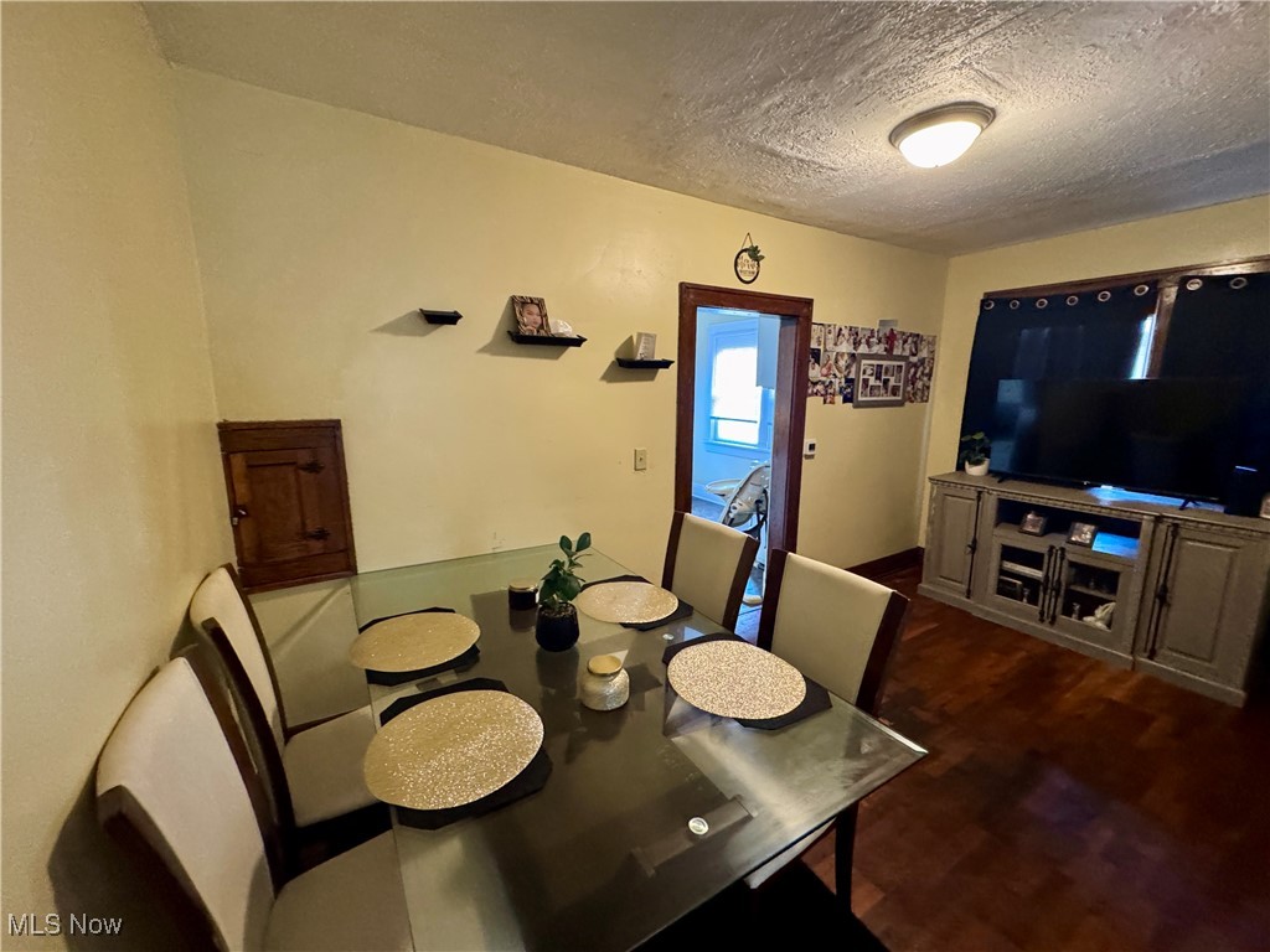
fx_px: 514
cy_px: 476
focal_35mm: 14
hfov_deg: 102.1
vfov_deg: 85.7
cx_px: 635
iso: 640
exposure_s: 1/60
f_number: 2.2
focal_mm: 2.22
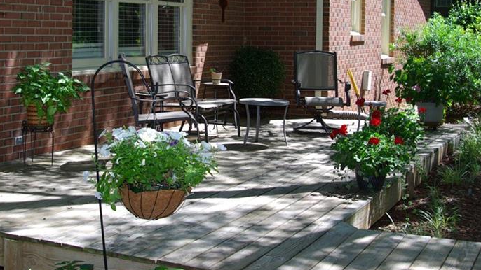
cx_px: 196
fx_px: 778
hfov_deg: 34.3
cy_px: 57
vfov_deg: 19.5
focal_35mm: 61
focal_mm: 26
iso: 100
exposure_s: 1/125
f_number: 5.6
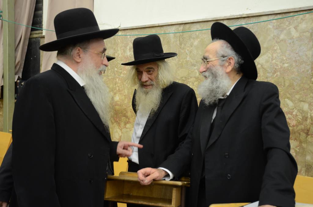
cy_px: 104
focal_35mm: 38
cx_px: 156
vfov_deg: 35.3
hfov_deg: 51.4
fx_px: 325
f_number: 5
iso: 1000
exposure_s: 1/125
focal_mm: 25
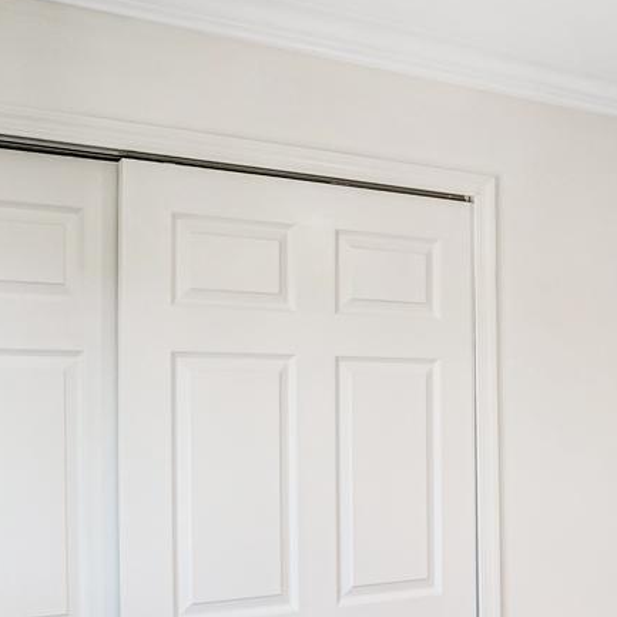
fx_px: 968
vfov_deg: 35.0
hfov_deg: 33.7
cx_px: 540
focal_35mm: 48
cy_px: 413
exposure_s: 1/50
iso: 1250
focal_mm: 17
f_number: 8
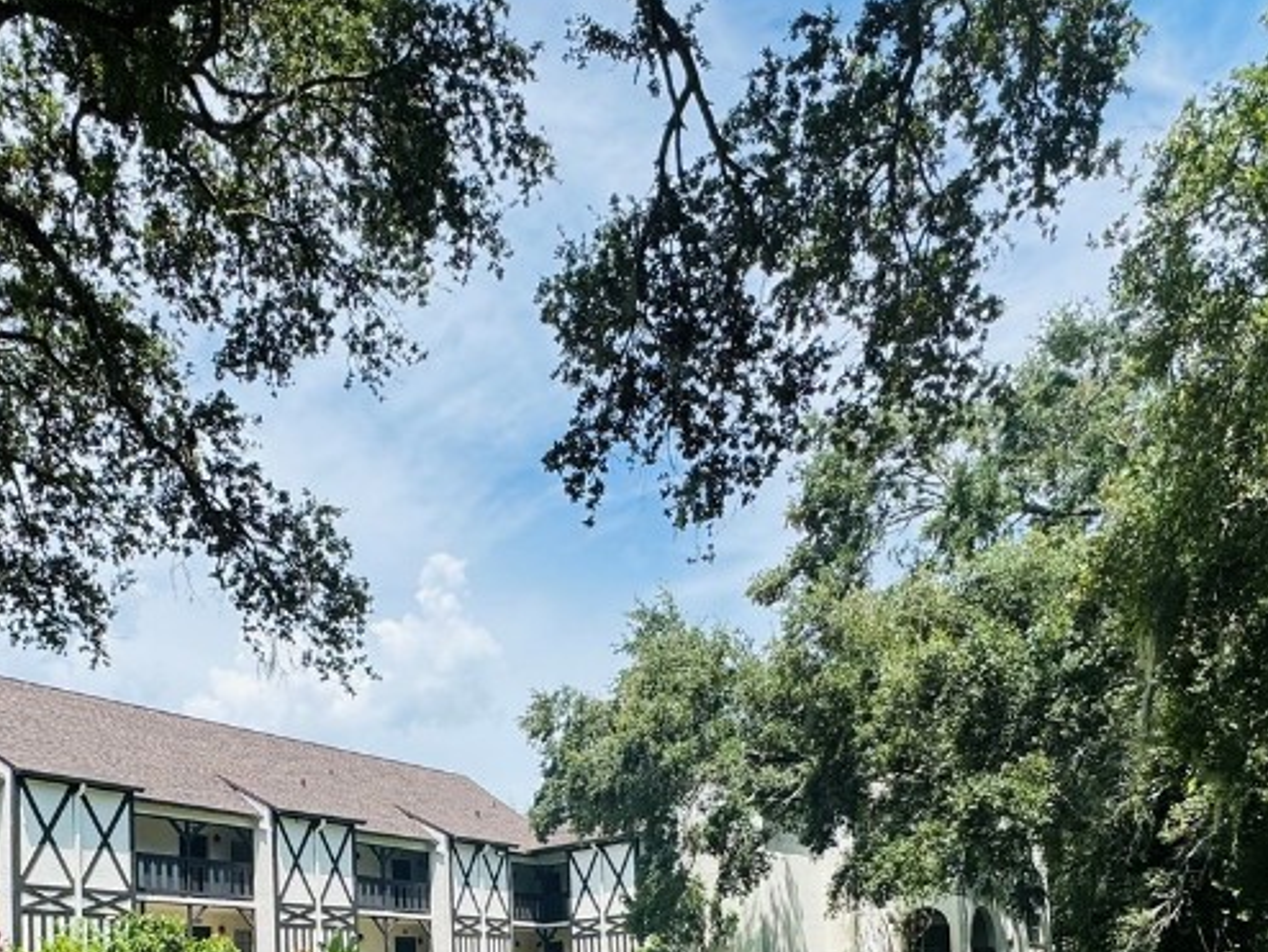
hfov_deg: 60.7
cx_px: 465
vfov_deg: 41.5
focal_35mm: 29
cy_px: 967
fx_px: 1063
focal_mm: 2.22
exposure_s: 1/1567
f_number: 2.2
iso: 40
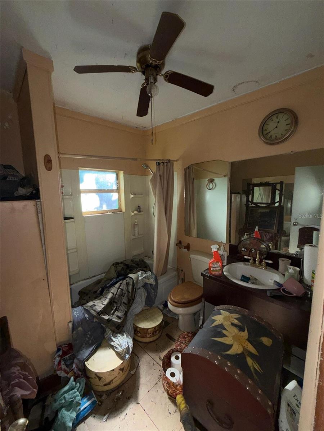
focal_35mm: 14
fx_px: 175
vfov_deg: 102.1
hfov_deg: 85.7
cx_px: 162
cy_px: 216
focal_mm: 2.22
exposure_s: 1/60
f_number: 2.2
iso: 64
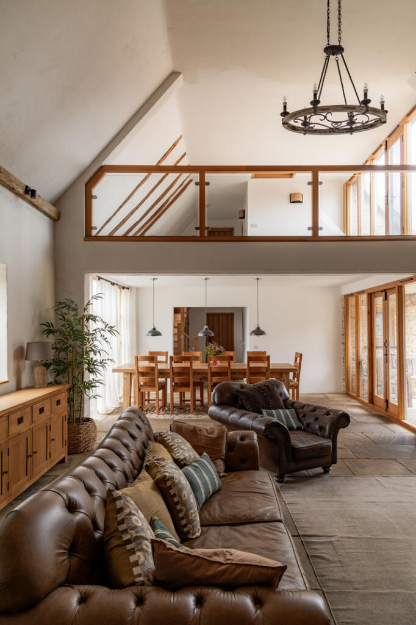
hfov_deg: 53.1
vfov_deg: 73.8
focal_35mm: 24
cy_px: 312
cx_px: 208
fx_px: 416
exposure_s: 1/30
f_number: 10
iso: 200
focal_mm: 24
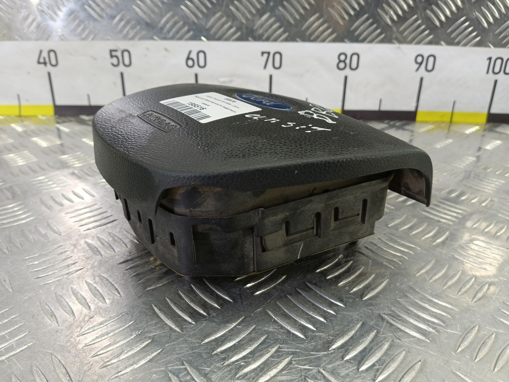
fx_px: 338
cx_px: 254
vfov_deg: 58.9
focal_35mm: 23
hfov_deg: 73.9
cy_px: 191
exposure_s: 1/50
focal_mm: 4.11
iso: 197
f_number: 1.6
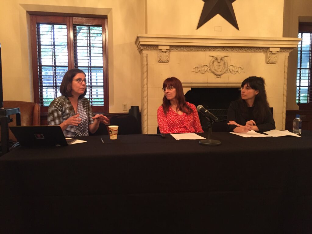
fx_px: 261
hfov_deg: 61.7
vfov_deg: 48.2
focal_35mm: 29
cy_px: 117
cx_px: 156
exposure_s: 1/17
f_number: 2.2
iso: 250
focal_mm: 4.15
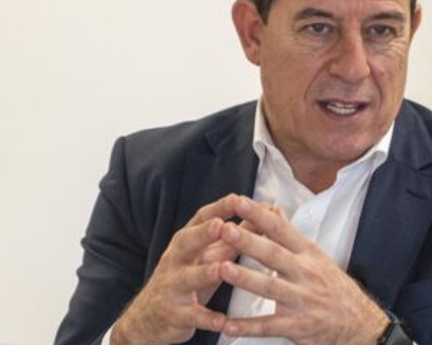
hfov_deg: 11.9
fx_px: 2058
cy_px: 178
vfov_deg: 9.6
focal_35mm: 161
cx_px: 382
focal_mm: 67
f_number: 4
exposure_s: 1/200
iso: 800
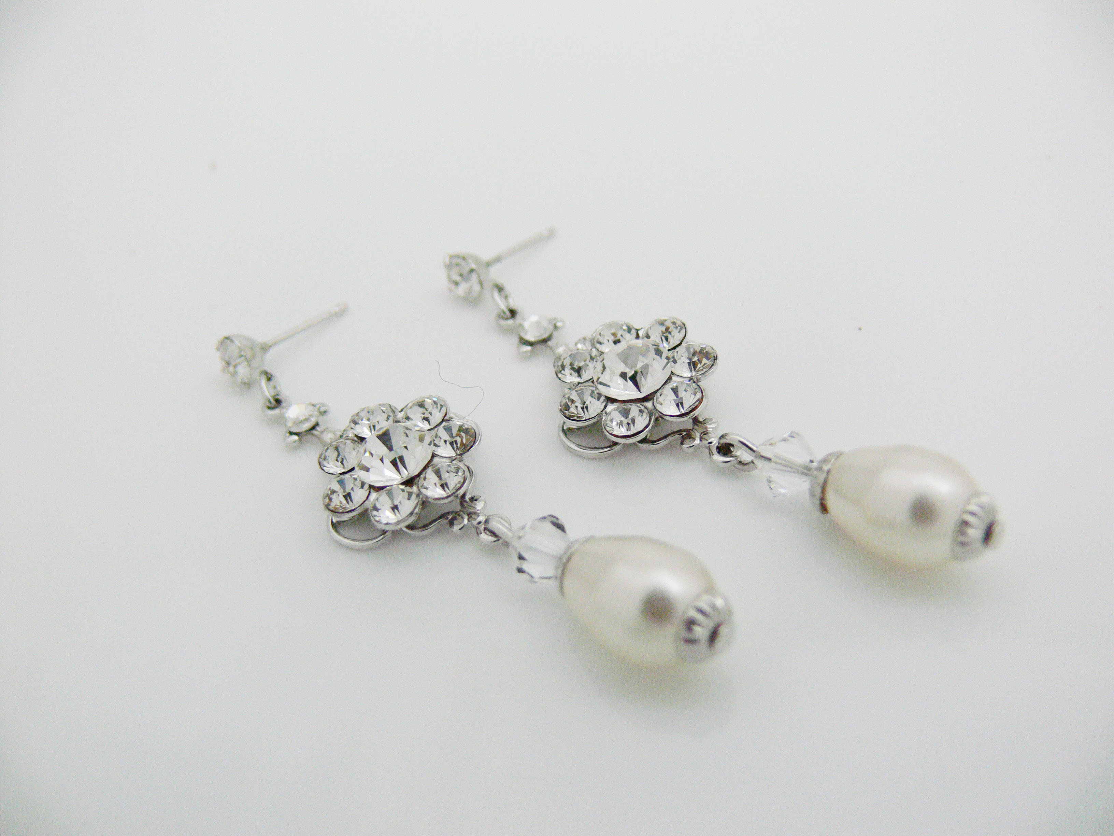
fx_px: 1126
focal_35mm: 35
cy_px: 418
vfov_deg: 40.7
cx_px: 557
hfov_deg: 52.6
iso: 200
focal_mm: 7.4
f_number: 2.8
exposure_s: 1/25
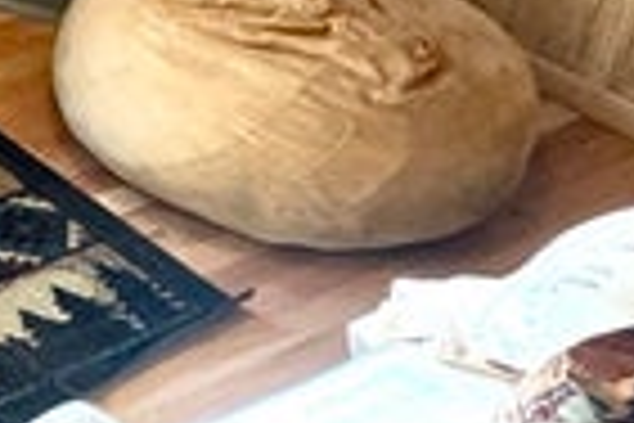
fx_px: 1550
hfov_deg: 19.5
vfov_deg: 15.2
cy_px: -36
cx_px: -366
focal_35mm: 88
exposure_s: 1/60
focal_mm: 2.22
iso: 320
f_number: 2.2
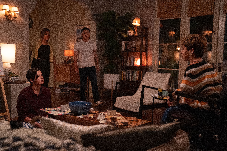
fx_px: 284
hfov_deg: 43.6
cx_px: 114
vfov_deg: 29.9
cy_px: 76
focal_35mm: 45
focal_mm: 45
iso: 8000
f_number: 2.8
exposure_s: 1/100
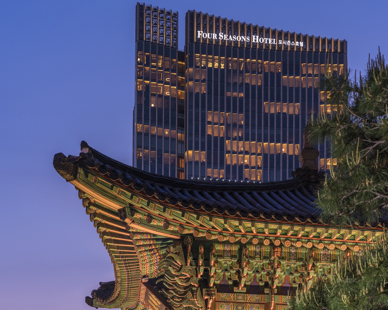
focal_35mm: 67
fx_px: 769
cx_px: 229
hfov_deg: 28.3
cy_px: 143
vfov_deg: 22.8
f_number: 8
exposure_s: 2
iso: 100
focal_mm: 55
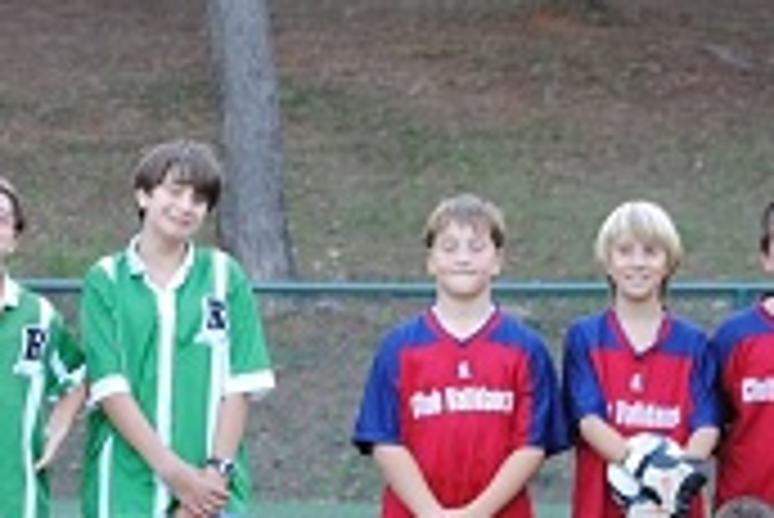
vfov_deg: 7.2
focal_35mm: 192
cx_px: 212
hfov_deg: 10.7
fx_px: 4135
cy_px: 367
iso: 200
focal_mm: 55
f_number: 4
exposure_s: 1/40
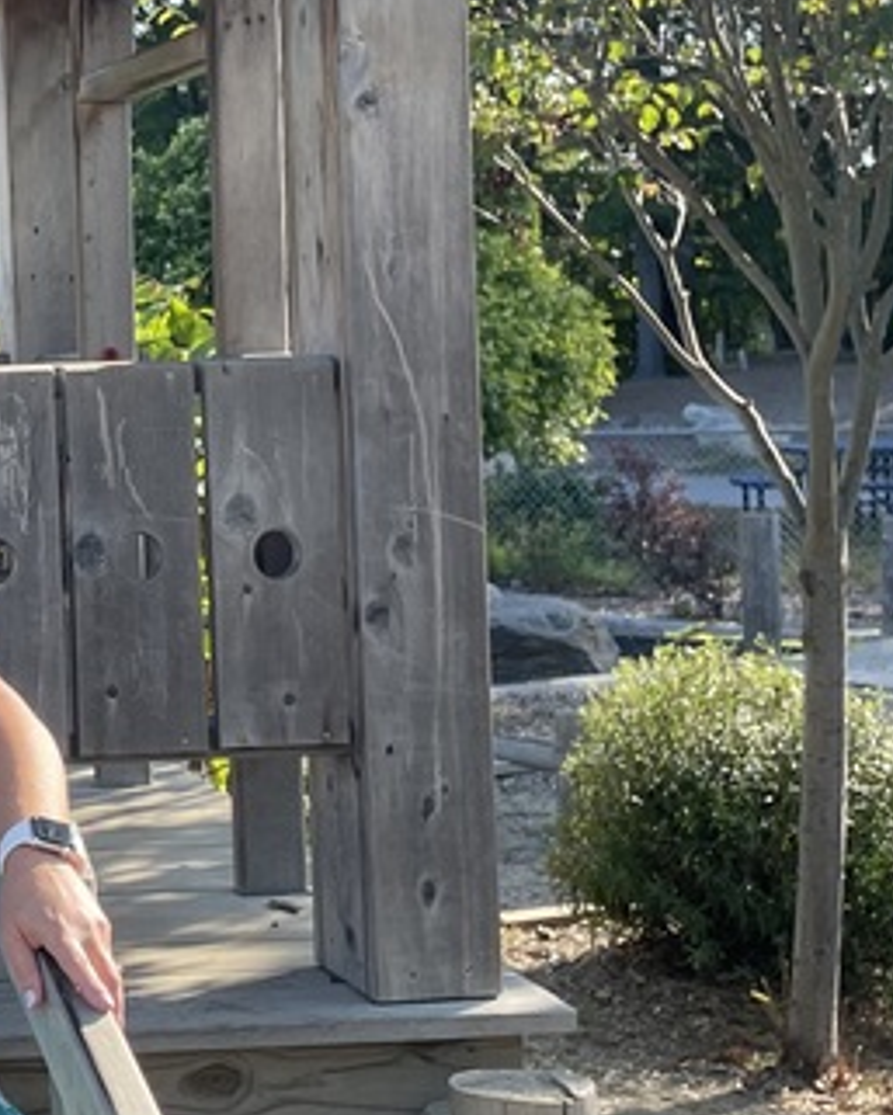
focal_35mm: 81
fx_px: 2675
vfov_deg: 23.4
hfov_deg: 17.5
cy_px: 327
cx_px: -330
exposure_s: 1/716
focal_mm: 4.2
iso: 32
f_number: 1.6
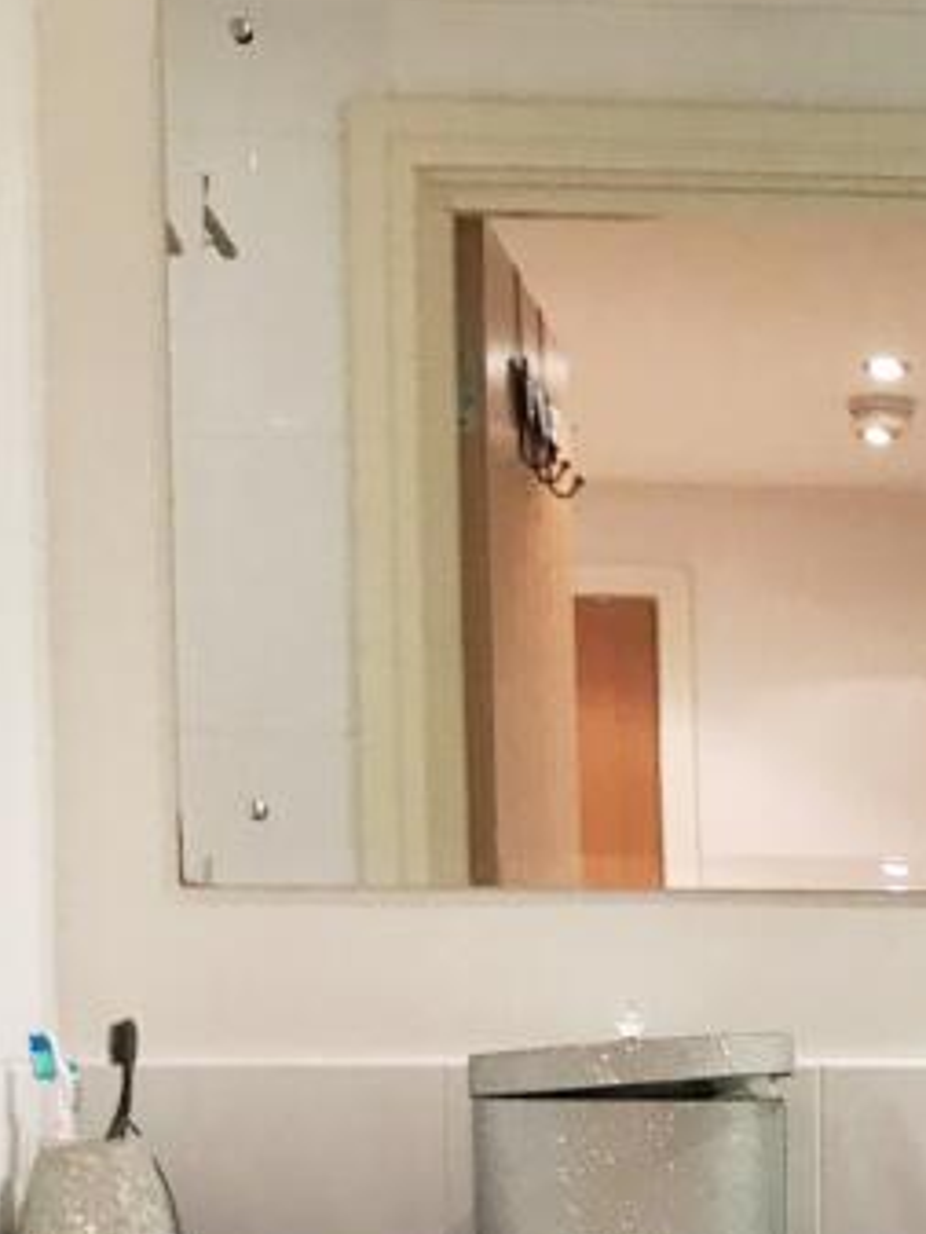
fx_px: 3030
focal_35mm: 85
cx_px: 1083
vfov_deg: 22.2
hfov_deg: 16.7
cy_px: 1230
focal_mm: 3.99
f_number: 1.8
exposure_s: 1/17
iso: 40
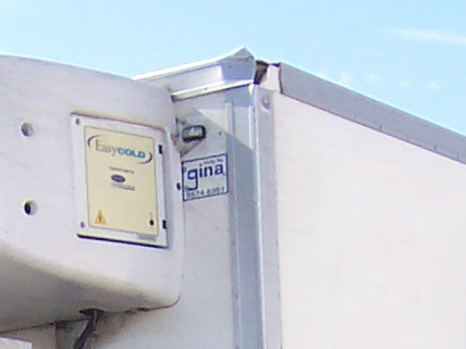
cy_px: 769
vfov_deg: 8.4
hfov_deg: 11.8
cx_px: 50
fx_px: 2235
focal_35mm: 166
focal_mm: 5.6
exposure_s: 1/250
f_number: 5.6
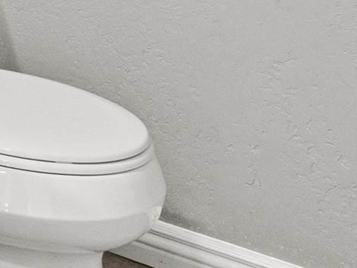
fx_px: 950
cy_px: -232
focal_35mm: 92
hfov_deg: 15.2
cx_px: -435
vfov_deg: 14.1
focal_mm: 7
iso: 400
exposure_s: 1/3
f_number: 8
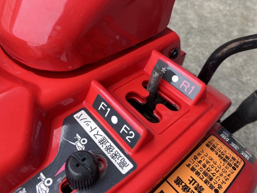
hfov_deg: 63.4
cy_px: 96
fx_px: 208
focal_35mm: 28
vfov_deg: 49.7
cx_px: 128
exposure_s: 1/100
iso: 32
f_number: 1.8
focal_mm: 3.99
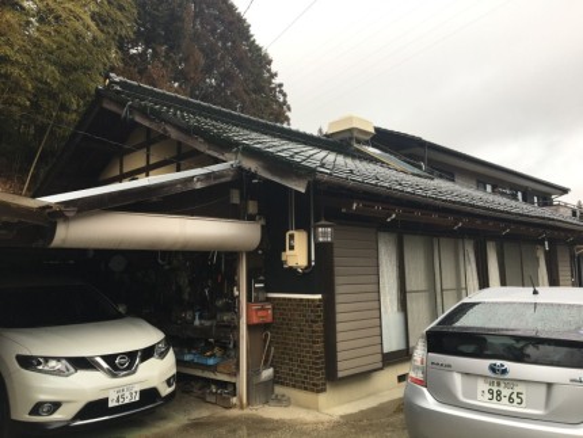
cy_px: 219
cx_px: 292
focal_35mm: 29
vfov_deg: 48.3
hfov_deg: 61.6
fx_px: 489
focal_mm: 4.15
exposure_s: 1/130
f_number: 2.2
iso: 25
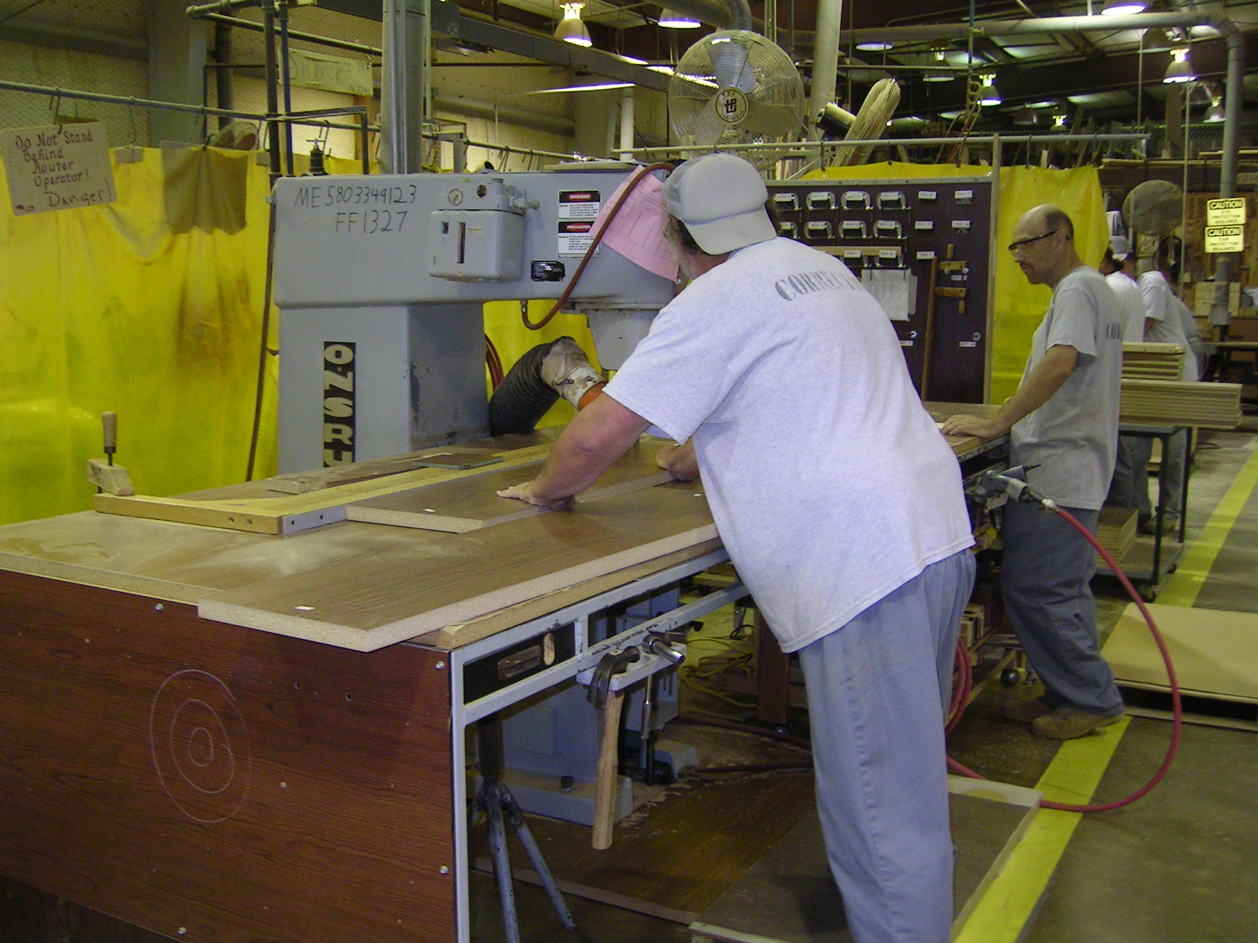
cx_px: 629
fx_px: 1308
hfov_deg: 51.4
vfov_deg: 39.7
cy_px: 472
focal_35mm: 36
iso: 100
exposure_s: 1/30
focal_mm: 5.6
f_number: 2.8
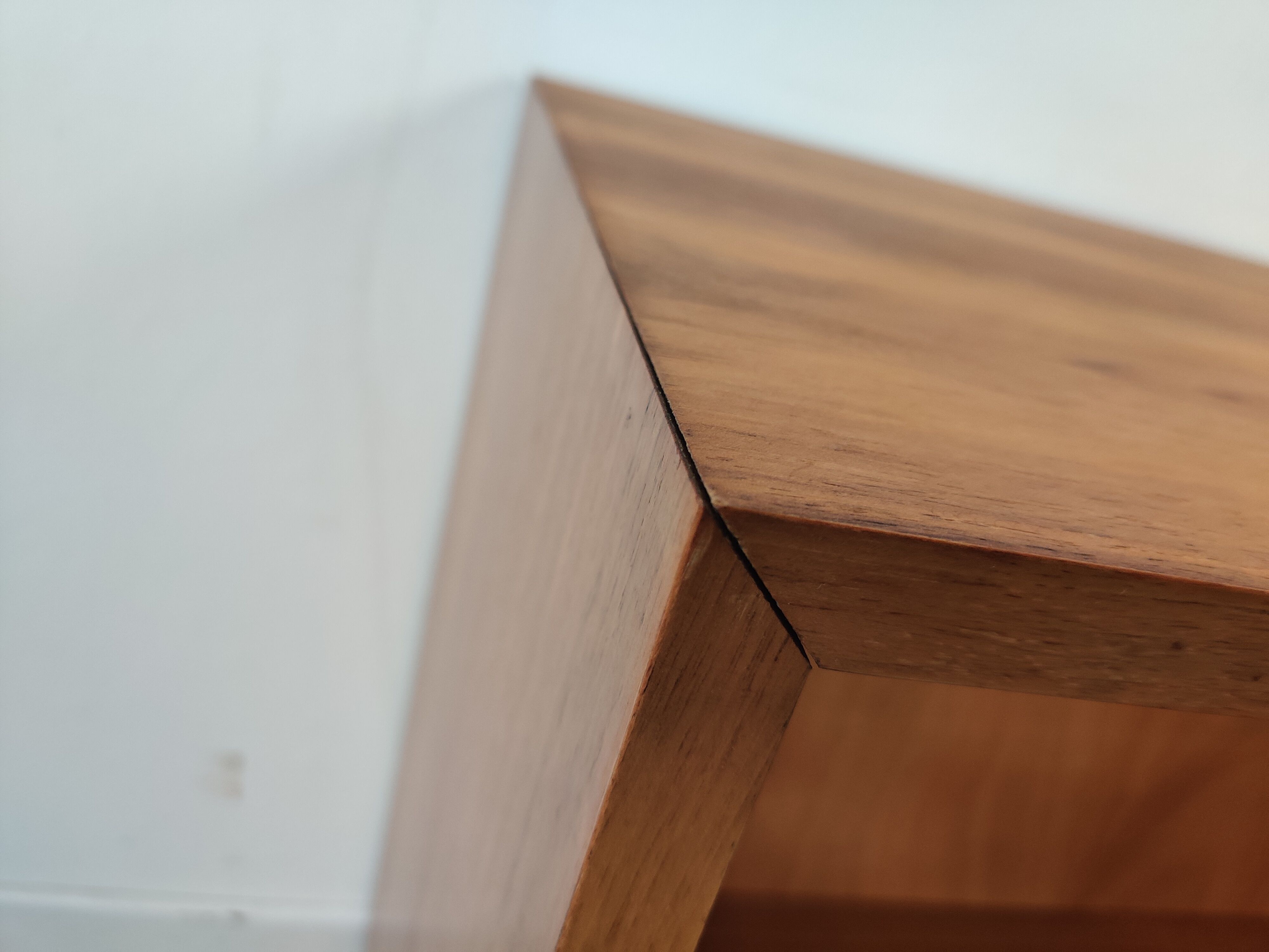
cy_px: 476
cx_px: 634
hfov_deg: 65.3
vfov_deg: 51.4
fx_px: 990
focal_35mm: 27
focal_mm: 4.75
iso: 160
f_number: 1.65
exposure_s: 1/100
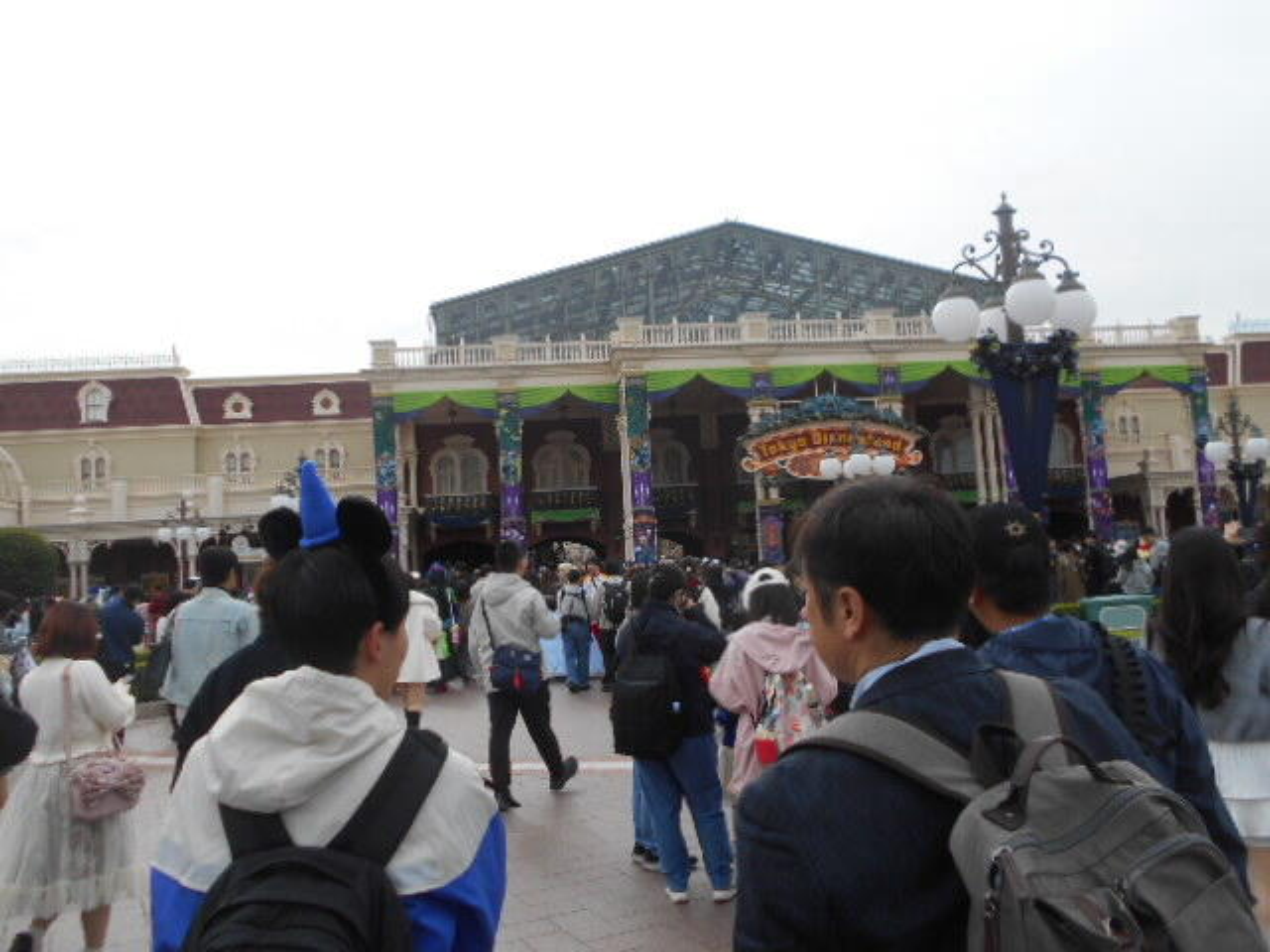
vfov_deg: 46.8
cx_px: 635
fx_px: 1101
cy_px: 476
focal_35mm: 30
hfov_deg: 60.0
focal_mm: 5.1
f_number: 3.4
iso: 80
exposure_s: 1/640
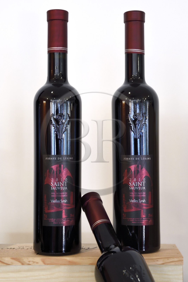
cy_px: 141
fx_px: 470
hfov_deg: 22.6
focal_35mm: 60
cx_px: 94
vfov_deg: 33.4
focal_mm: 60
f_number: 5.6
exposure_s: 1/100
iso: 3200
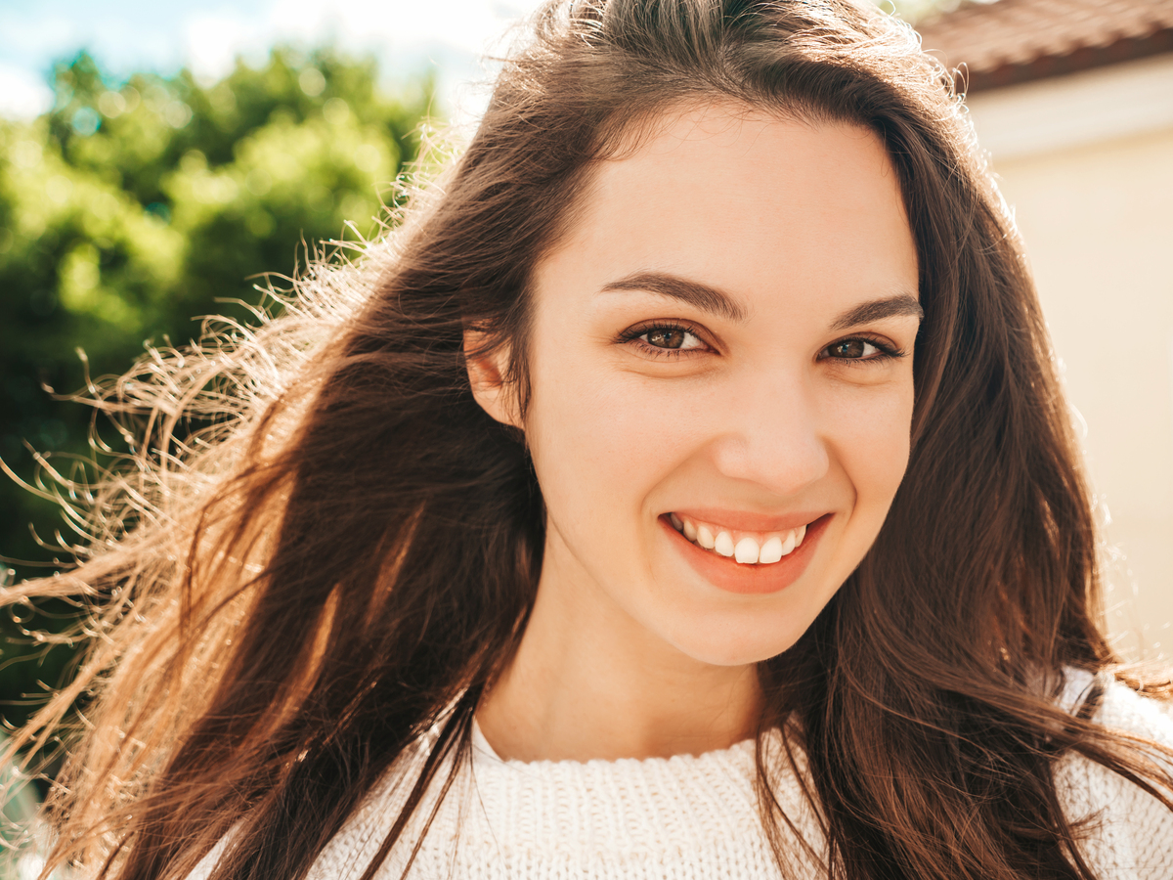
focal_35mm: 70
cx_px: 586
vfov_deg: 21.0
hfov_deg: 27.8
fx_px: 2372
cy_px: 440
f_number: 3.5
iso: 100
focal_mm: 35
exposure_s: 1/400
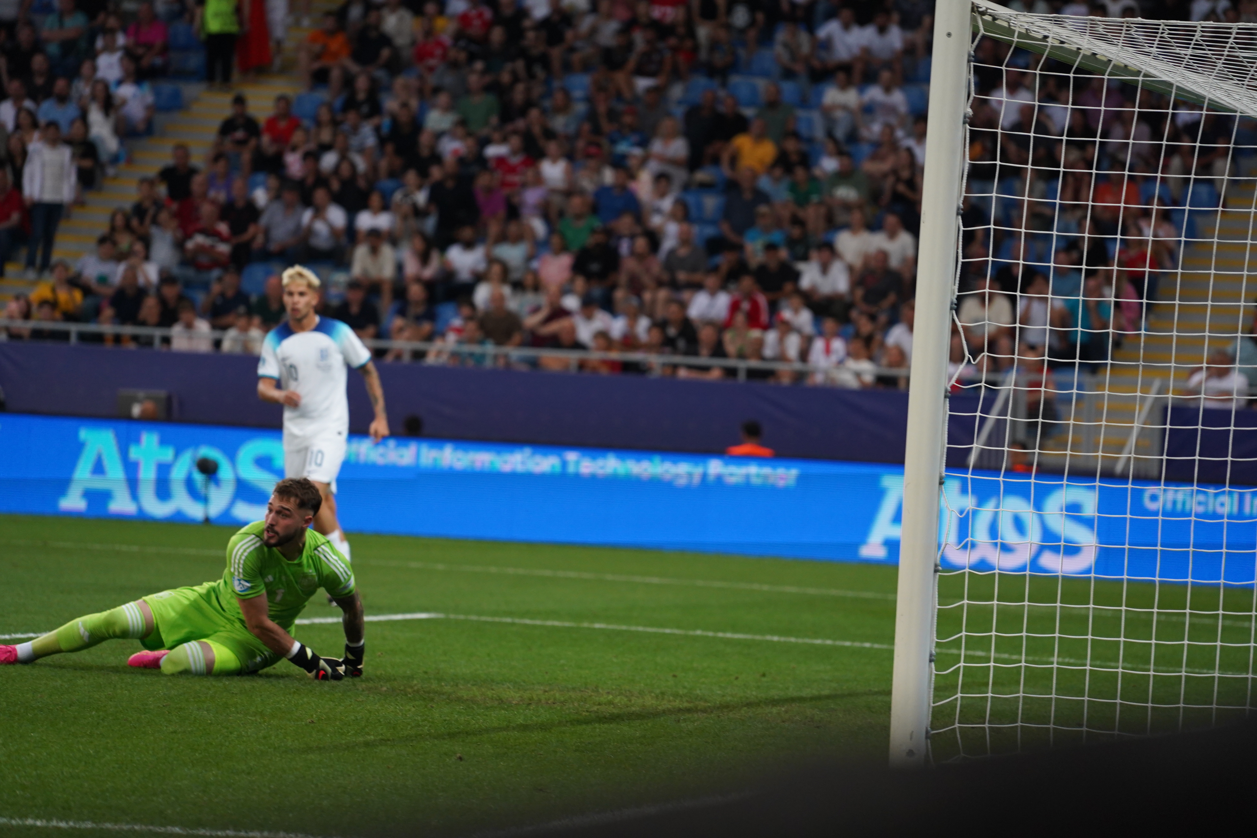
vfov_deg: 6.9
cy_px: 419
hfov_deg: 10.3
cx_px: 628
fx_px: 6983
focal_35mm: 200
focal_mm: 200
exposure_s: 1/1000
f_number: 4
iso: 2000
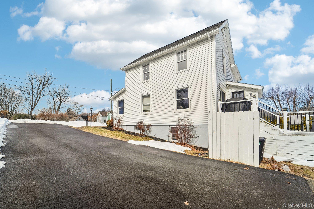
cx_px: 157
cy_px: 104
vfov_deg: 81.2
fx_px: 122
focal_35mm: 14
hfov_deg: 104.3
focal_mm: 14
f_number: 8
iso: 400
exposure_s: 1/2500
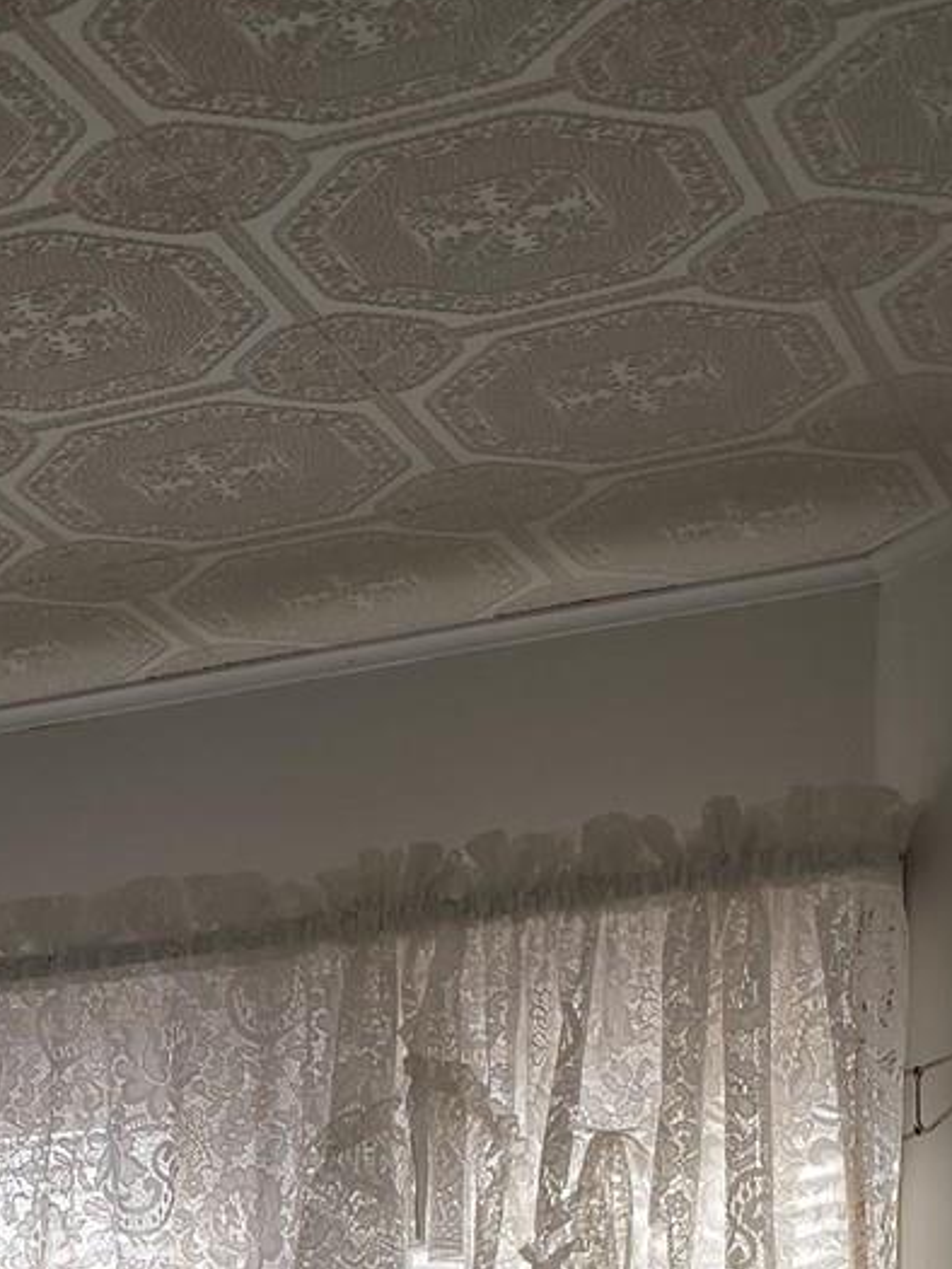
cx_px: -261
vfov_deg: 16.7
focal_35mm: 101
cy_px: 2168
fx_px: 3702
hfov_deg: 14.1
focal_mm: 6.3
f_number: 1.7
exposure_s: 1/211
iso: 12
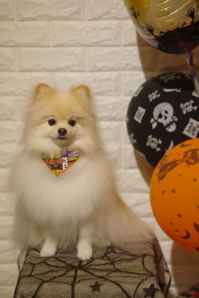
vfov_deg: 21.7
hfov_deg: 14.5
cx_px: 100
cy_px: 149
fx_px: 781
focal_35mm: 94
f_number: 2.8
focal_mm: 63
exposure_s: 1/160
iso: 320
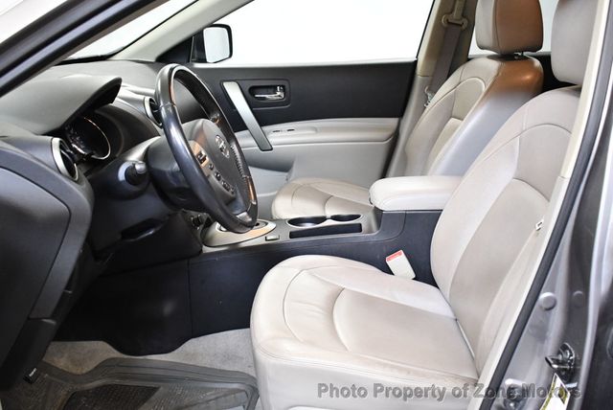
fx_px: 614
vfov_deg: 36.9
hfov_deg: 53.1
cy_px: 205
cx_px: 306
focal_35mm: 36
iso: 2800
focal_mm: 18
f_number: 3.5
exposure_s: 1/125
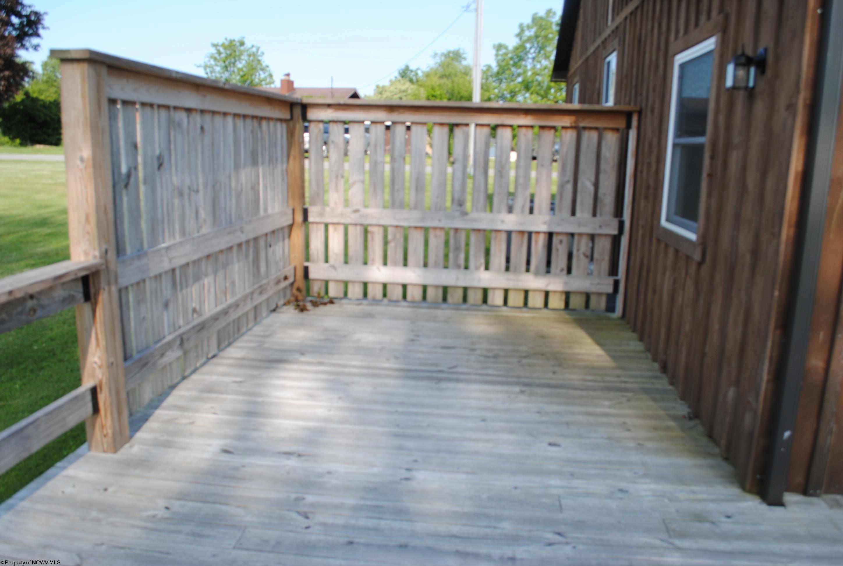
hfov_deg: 67.3
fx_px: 634
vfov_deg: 48.1
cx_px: 422
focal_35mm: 27
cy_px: 283
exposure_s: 1/160
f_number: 6.3
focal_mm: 18
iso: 100
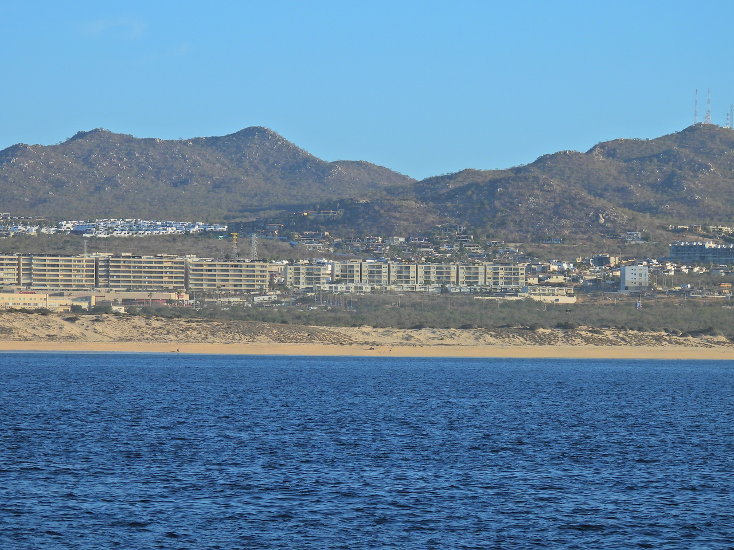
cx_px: 367
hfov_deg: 13.2
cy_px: 275
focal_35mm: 150
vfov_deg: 9.9
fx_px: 3181
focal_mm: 26.8
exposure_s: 1/800
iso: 100
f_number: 4.5
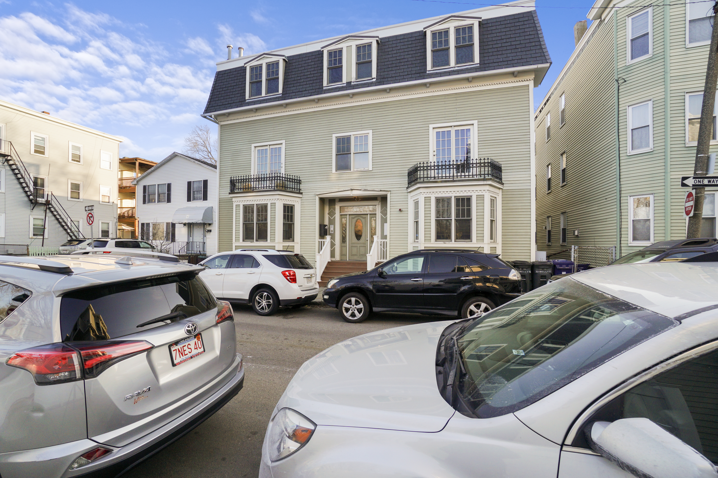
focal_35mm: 15
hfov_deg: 100.4
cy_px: 239
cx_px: 359
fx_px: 299
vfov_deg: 77.3
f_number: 9
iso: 200
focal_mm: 10
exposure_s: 1/125
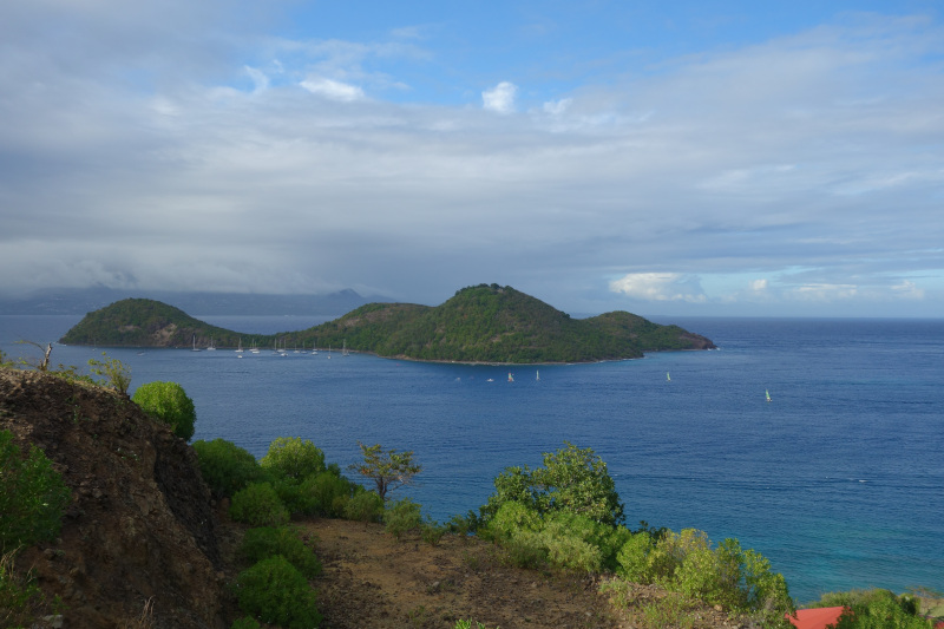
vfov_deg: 38.9
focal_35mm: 34
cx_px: 472
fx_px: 891
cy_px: 314
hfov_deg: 55.8
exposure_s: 1/400
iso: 125
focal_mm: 12.78
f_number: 5.6
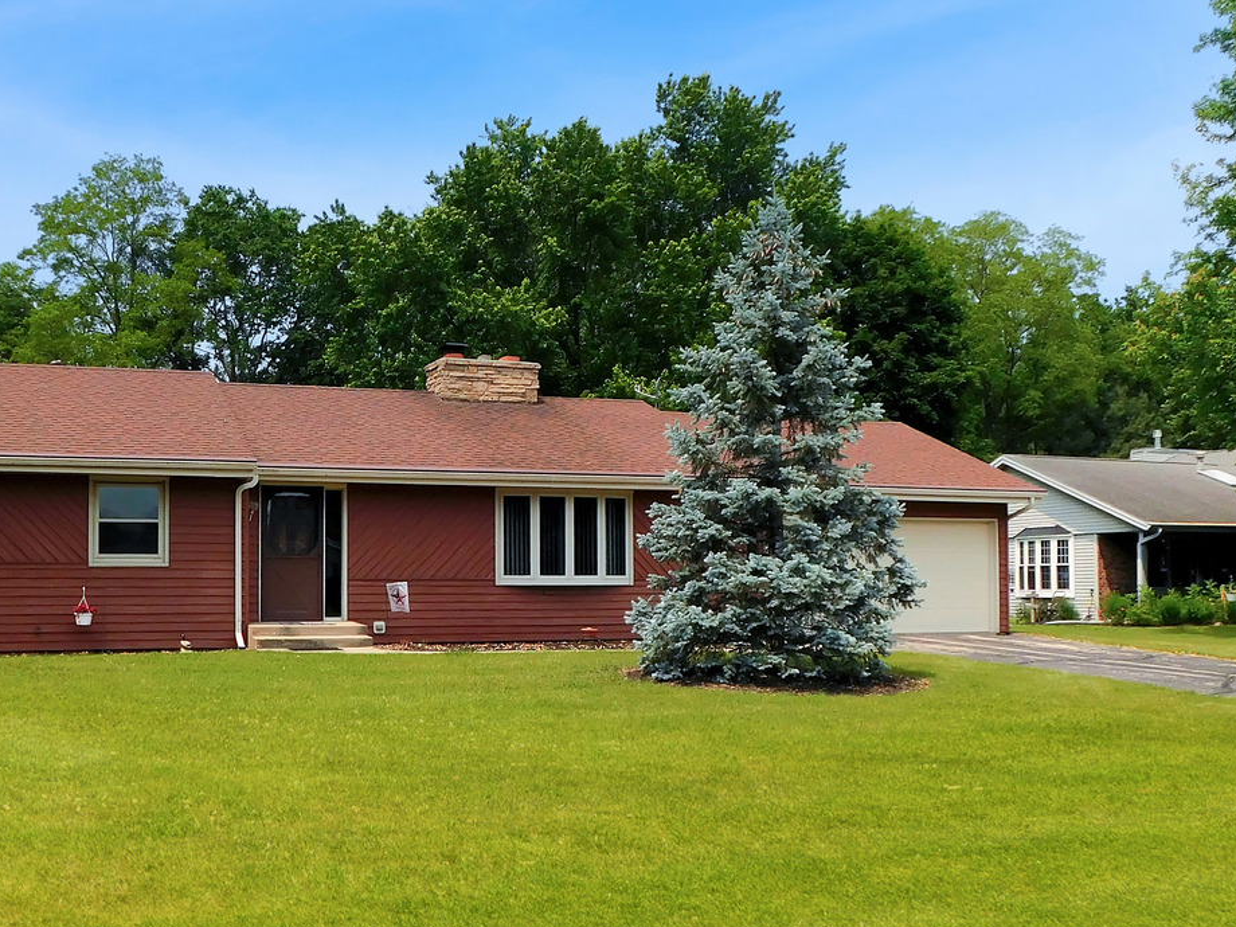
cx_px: 468
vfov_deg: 39.6
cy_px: 531
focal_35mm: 36
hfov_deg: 50.9
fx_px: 1285
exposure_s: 1/800
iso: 125
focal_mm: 4
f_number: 6
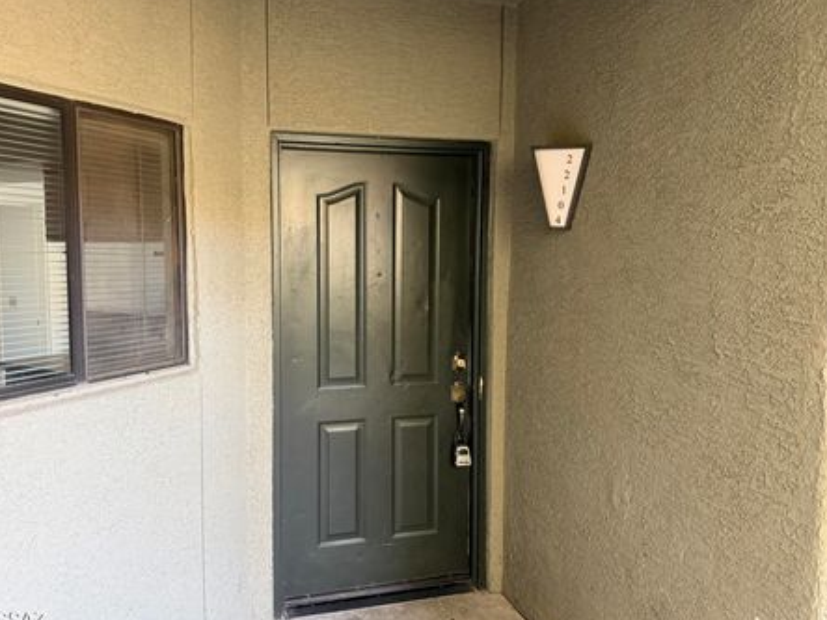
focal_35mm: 27
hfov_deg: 65.1
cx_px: 369
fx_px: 645
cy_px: 303
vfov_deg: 51.3
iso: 320
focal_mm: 6.76
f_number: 1.78
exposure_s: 1/60
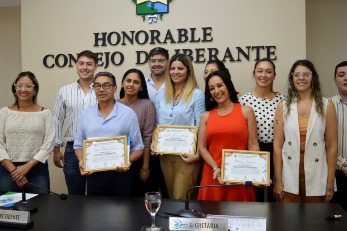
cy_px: 116
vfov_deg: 34.2
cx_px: 174
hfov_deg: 49.6
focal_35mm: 39
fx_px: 376
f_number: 4.5
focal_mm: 26
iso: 400
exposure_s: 1/80
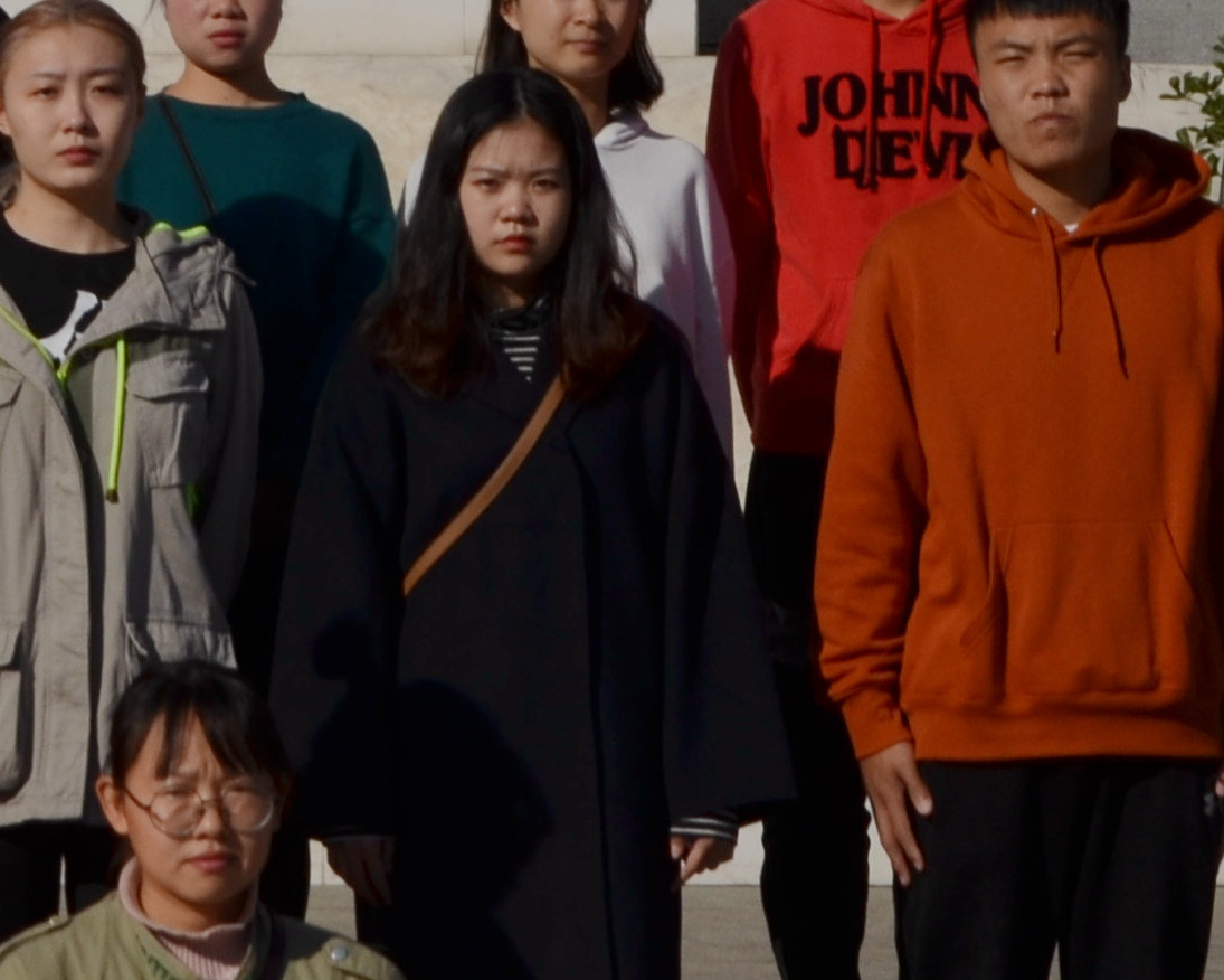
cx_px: -1072
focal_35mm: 215
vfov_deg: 7.2
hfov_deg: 8.6
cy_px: 19
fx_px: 7789
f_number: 10
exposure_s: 1/800
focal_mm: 34
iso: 100
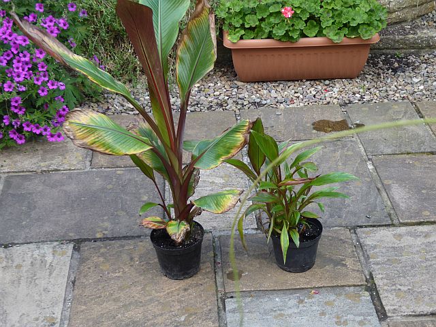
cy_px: 164
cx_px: 218
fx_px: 768
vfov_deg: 24.0
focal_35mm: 61
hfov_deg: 31.7
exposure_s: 1/60
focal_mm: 10.9
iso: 200
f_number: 4.3
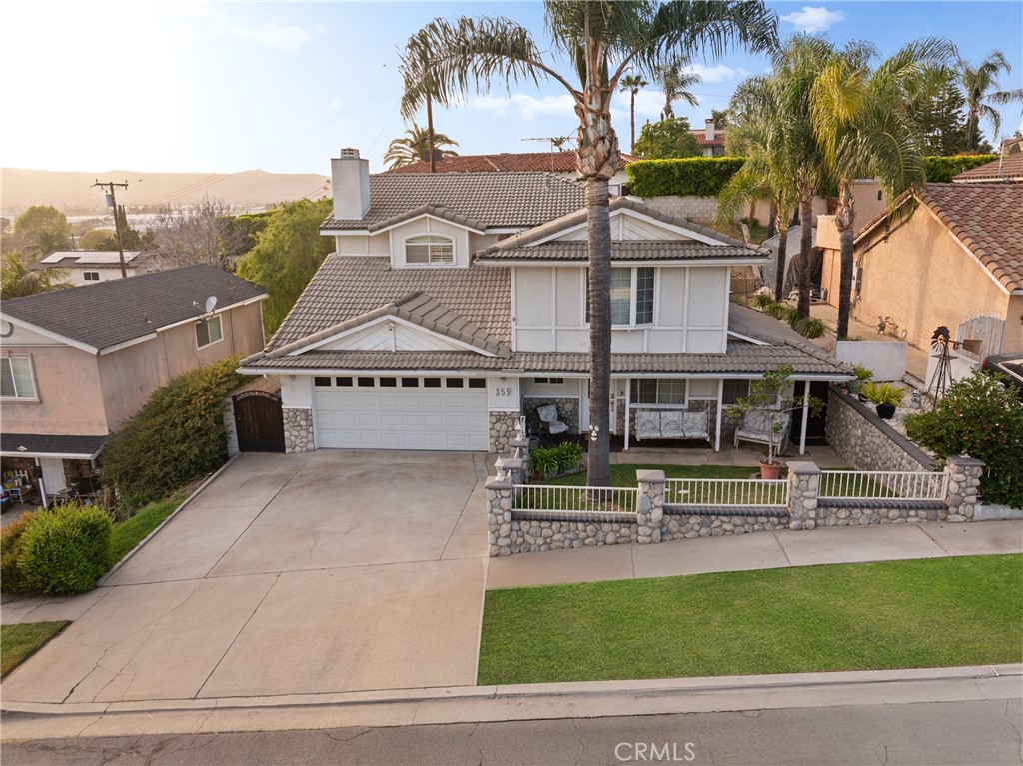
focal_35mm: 24
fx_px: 709
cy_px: 383
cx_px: 512
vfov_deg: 56.7
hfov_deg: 71.6
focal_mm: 12.29
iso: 100
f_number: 4.5
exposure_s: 1/200
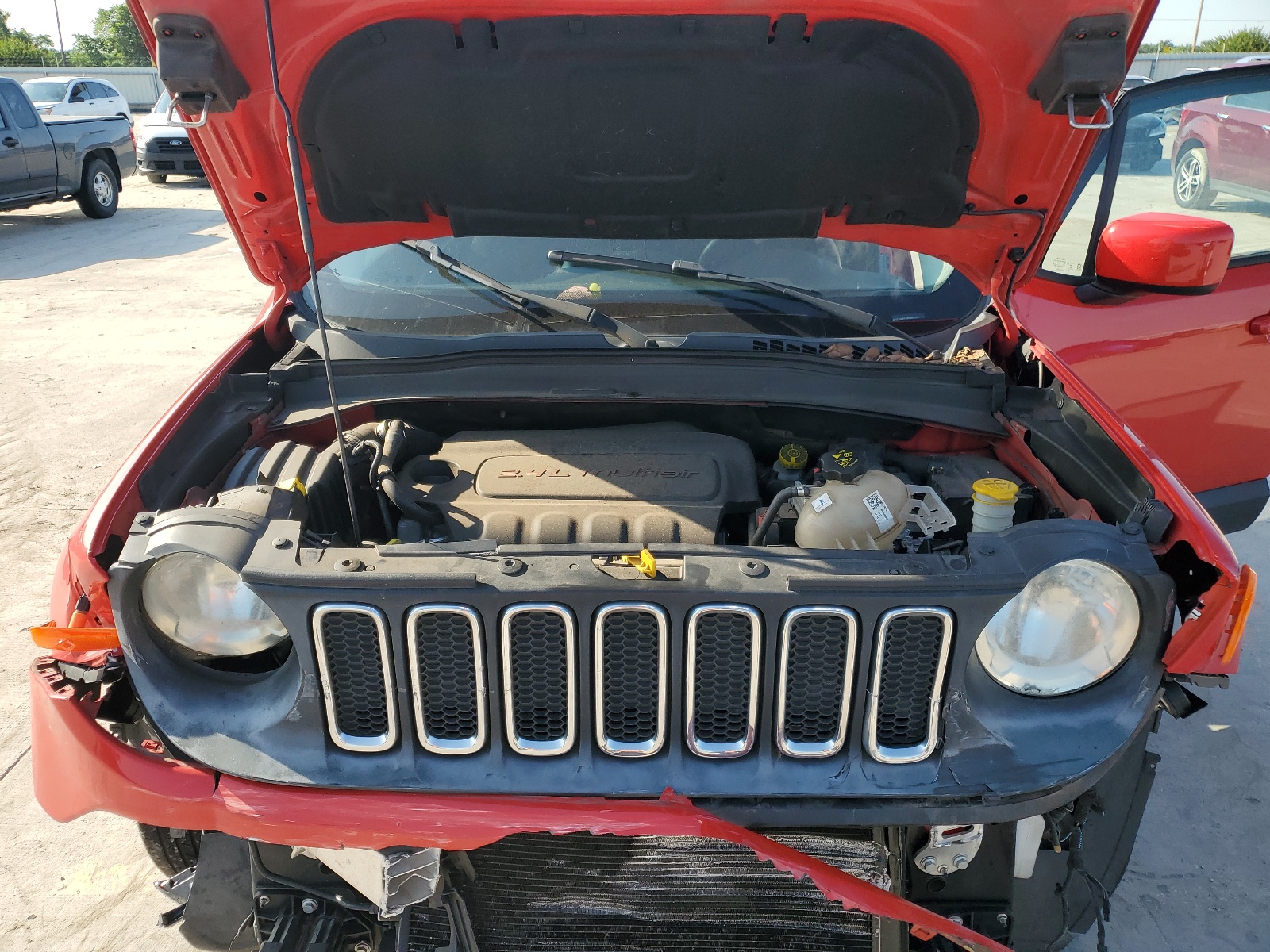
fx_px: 954
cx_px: 635
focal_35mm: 26
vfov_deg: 53.1
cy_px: 476
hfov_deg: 67.3
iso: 50
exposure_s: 1/1250
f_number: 1.5
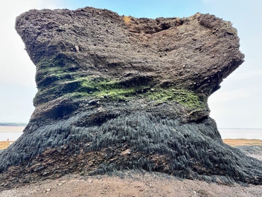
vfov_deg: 85.7
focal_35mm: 14
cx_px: 131
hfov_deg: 102.1
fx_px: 106
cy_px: 98
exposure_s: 1/99
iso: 80
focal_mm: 2.22
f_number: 2.2
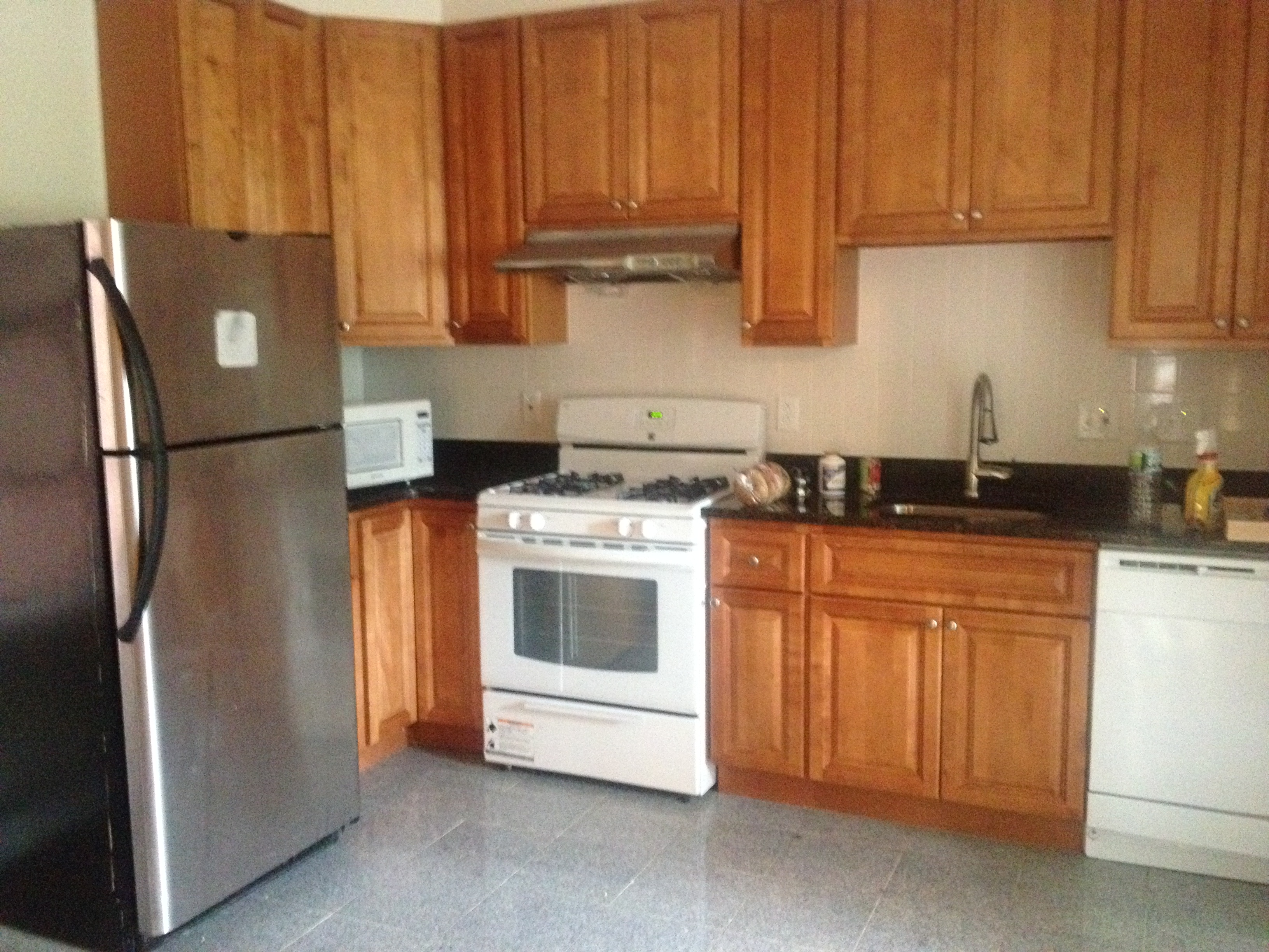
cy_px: 476
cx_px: 634
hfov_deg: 52.6
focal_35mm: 35
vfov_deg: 40.7
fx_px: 1283
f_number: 2.4
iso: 800
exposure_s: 1/15
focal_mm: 4.28
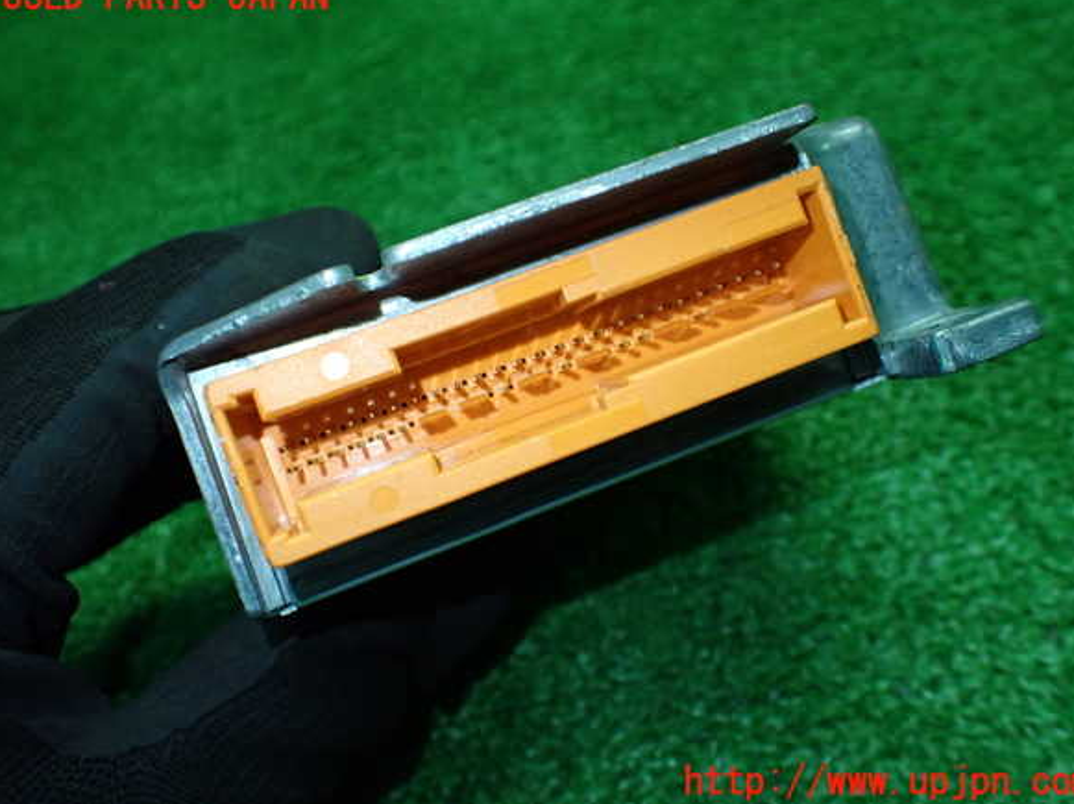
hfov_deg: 58.4
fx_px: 961
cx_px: 547
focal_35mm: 31
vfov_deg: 45.4
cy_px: 390
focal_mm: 5.4
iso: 320
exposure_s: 1/125
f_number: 2.3
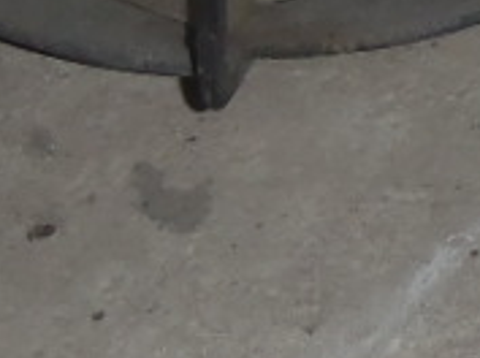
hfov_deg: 9.3
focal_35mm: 203
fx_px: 2809
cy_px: -608
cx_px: 868
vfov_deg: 6.8
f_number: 3.9
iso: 100
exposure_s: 1/30
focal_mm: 5
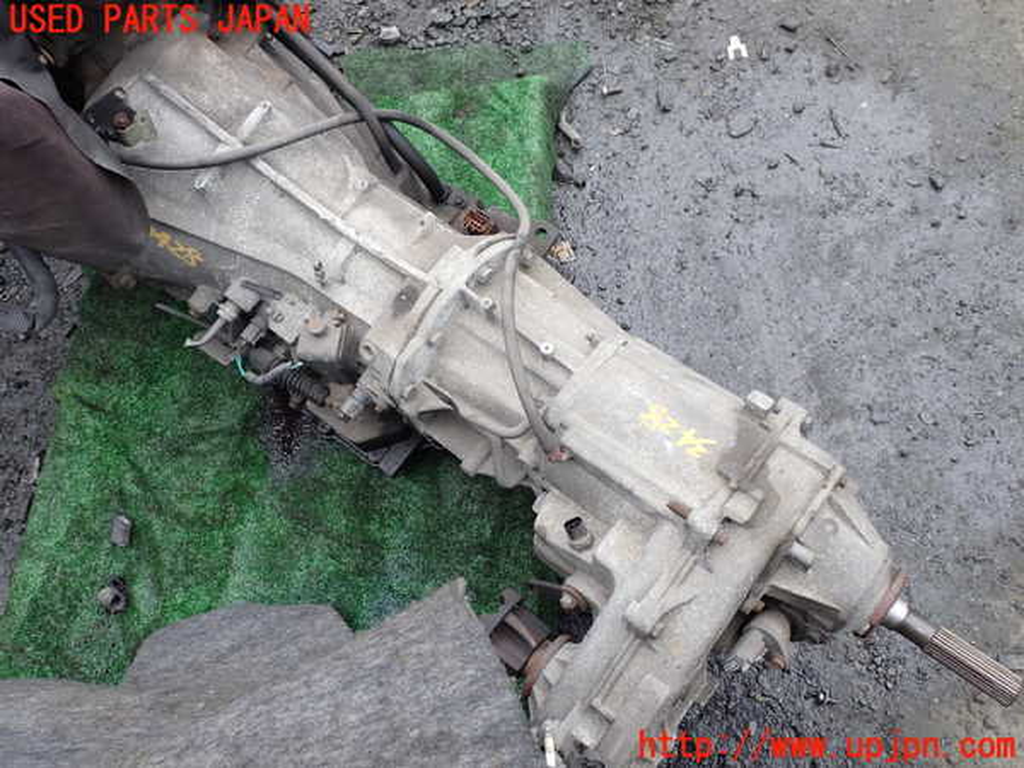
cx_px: 512
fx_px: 887
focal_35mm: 30
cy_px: 384
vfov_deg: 46.8
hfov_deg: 60.0
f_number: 3.2
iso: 100
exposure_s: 1/100
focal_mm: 5.4
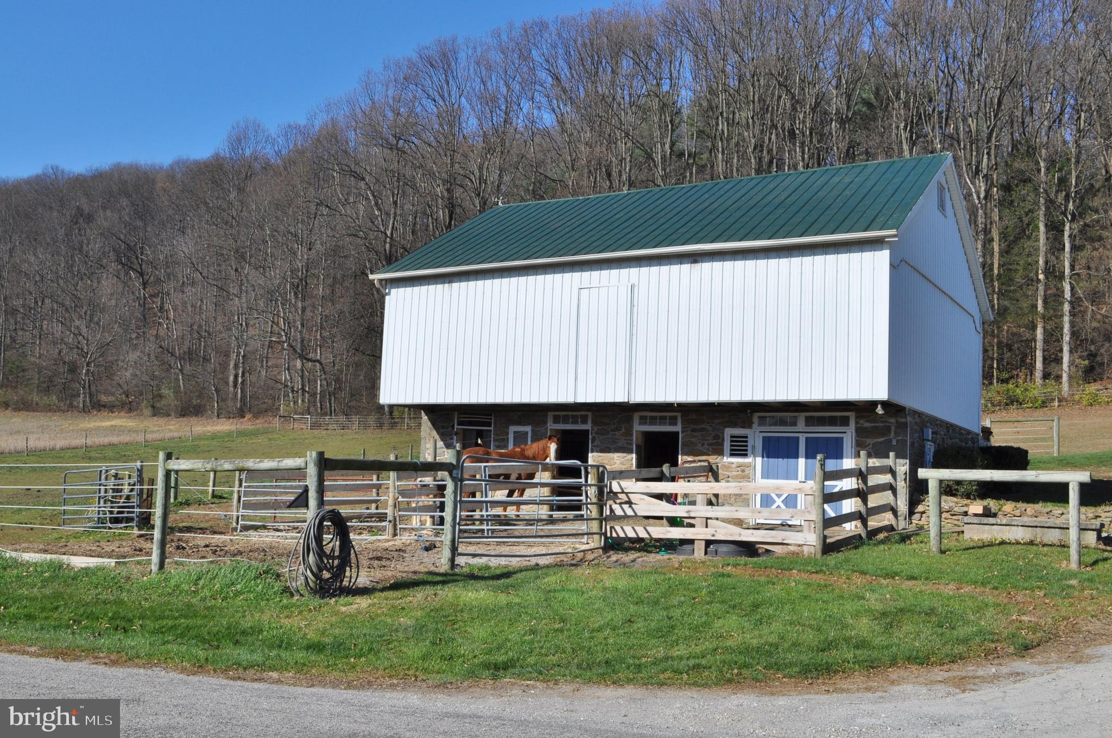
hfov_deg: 53.2
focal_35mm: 36
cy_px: 369
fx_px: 1111
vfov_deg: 36.8
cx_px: 556
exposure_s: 1/250
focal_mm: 24
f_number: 16
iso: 250
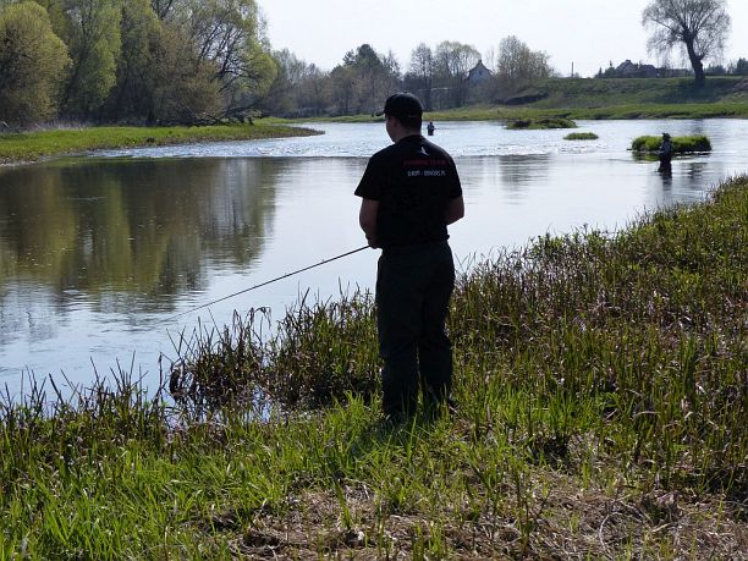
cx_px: 374
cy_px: 280
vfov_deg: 20.4
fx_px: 1556
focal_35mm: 72
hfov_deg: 27.0
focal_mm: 13
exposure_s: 1/1600
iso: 160
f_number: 4
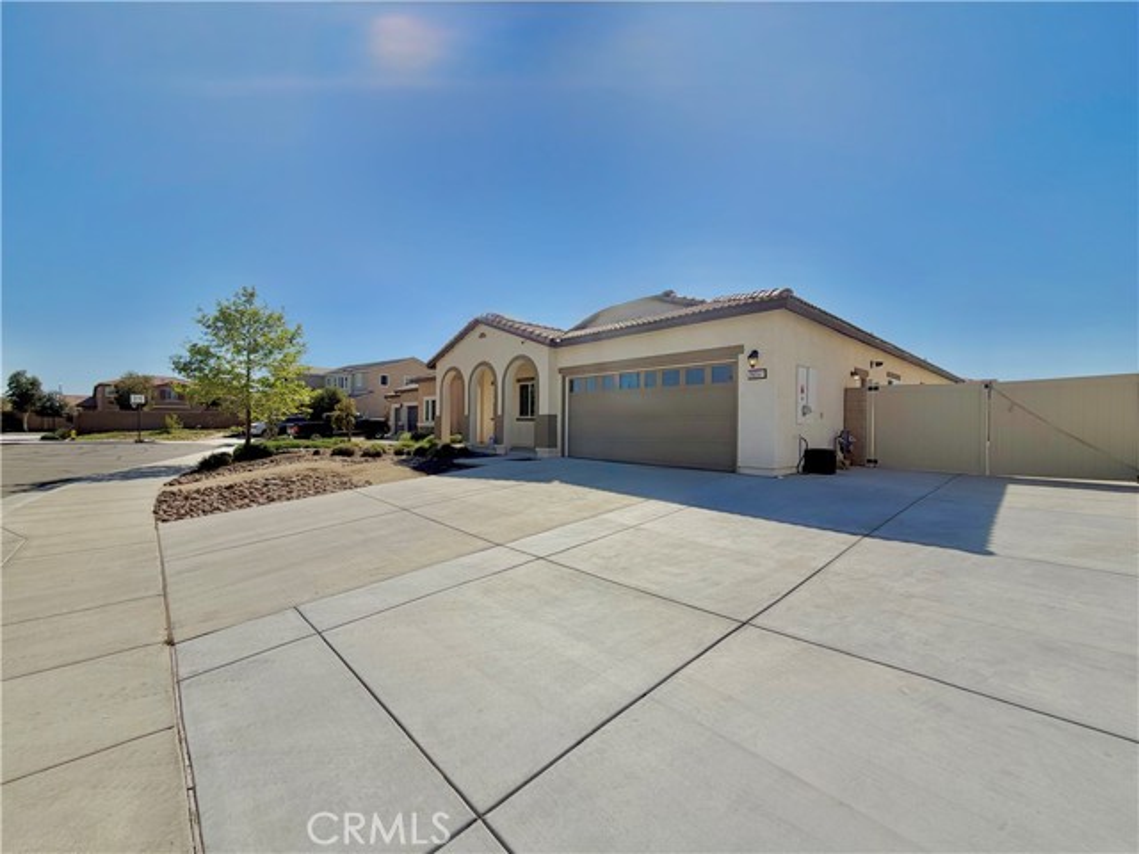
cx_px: 570
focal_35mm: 14
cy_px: 427
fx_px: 461
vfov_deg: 85.7
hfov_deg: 102.1
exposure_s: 1/1961
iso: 20
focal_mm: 2.22
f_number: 2.2
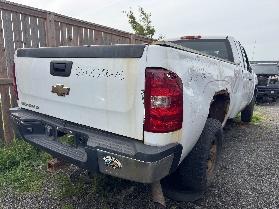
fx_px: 193
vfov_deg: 56.8
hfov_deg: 71.6
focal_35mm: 24
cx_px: 140
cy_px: 104
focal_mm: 6.76
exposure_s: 1/3096
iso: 80
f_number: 1.78
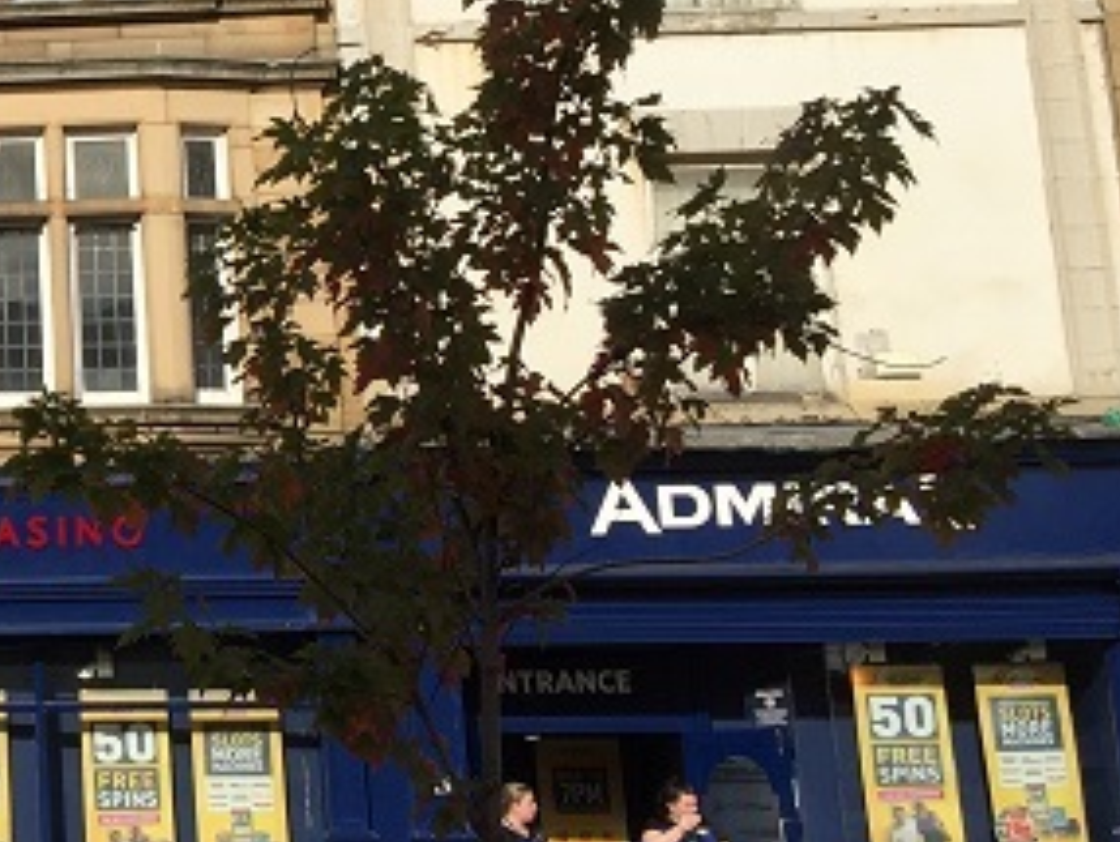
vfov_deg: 18.2
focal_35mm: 81
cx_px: -356
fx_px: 2623
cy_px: 266
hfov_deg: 21.6
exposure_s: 1/2639
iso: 32
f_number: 2.2
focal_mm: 4.15
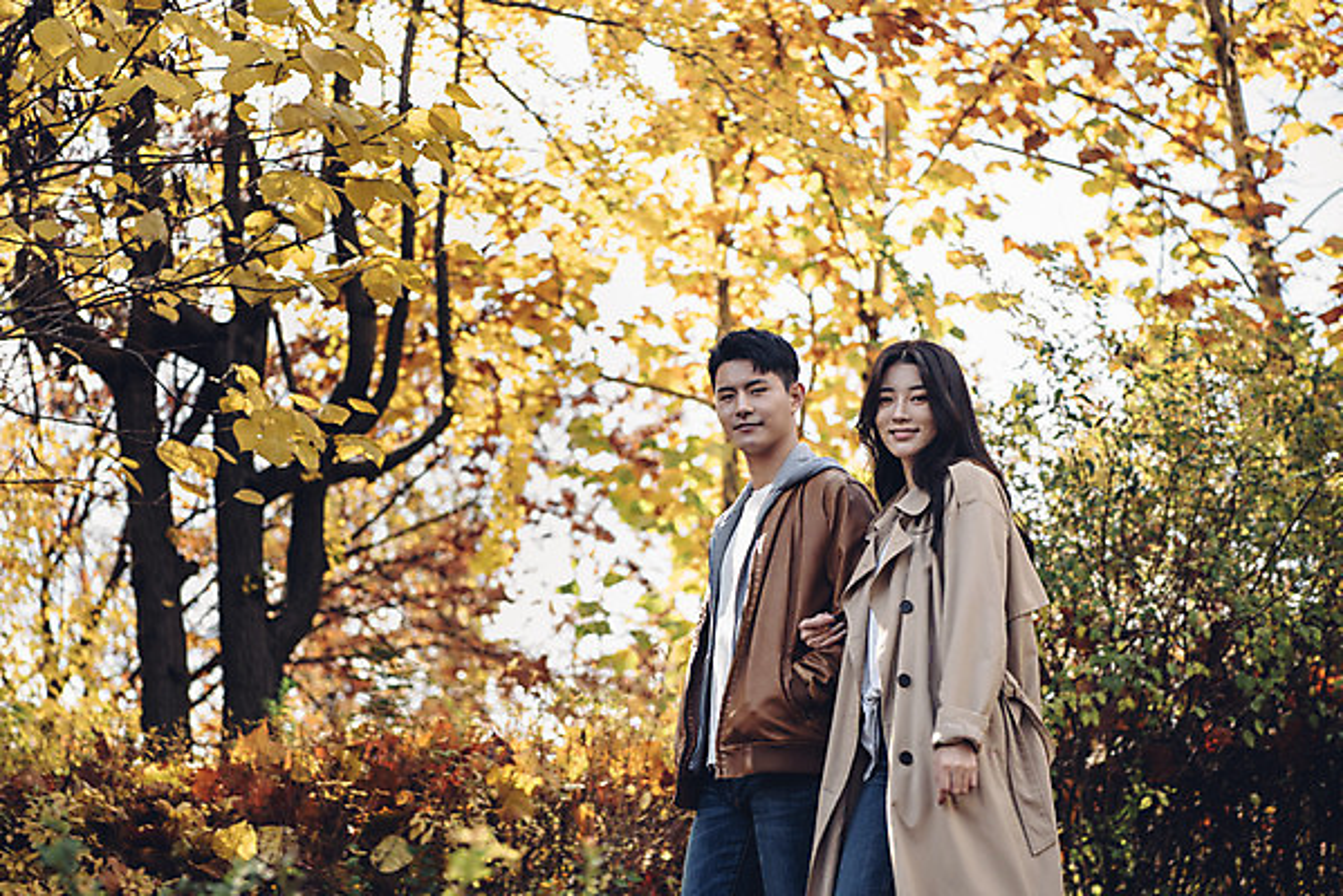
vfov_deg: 19.5
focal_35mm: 70
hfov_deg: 28.8
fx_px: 2613
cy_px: 448
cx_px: 672
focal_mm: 70
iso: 31
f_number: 3.2
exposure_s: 1/80
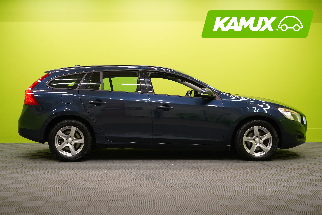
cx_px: 161
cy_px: 108
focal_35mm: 47
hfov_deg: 41.9
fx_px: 420
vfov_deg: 28.6
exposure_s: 1/30
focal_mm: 47
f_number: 4.5
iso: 400
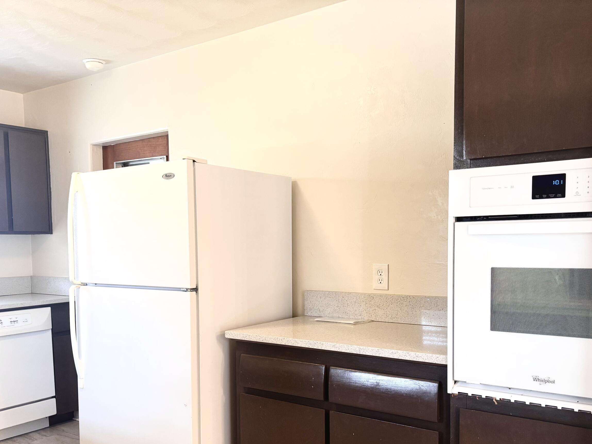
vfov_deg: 41.4
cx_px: 288
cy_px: 290
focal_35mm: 34
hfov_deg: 53.9
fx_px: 582
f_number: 1.6
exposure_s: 1/60
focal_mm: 5.96
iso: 125
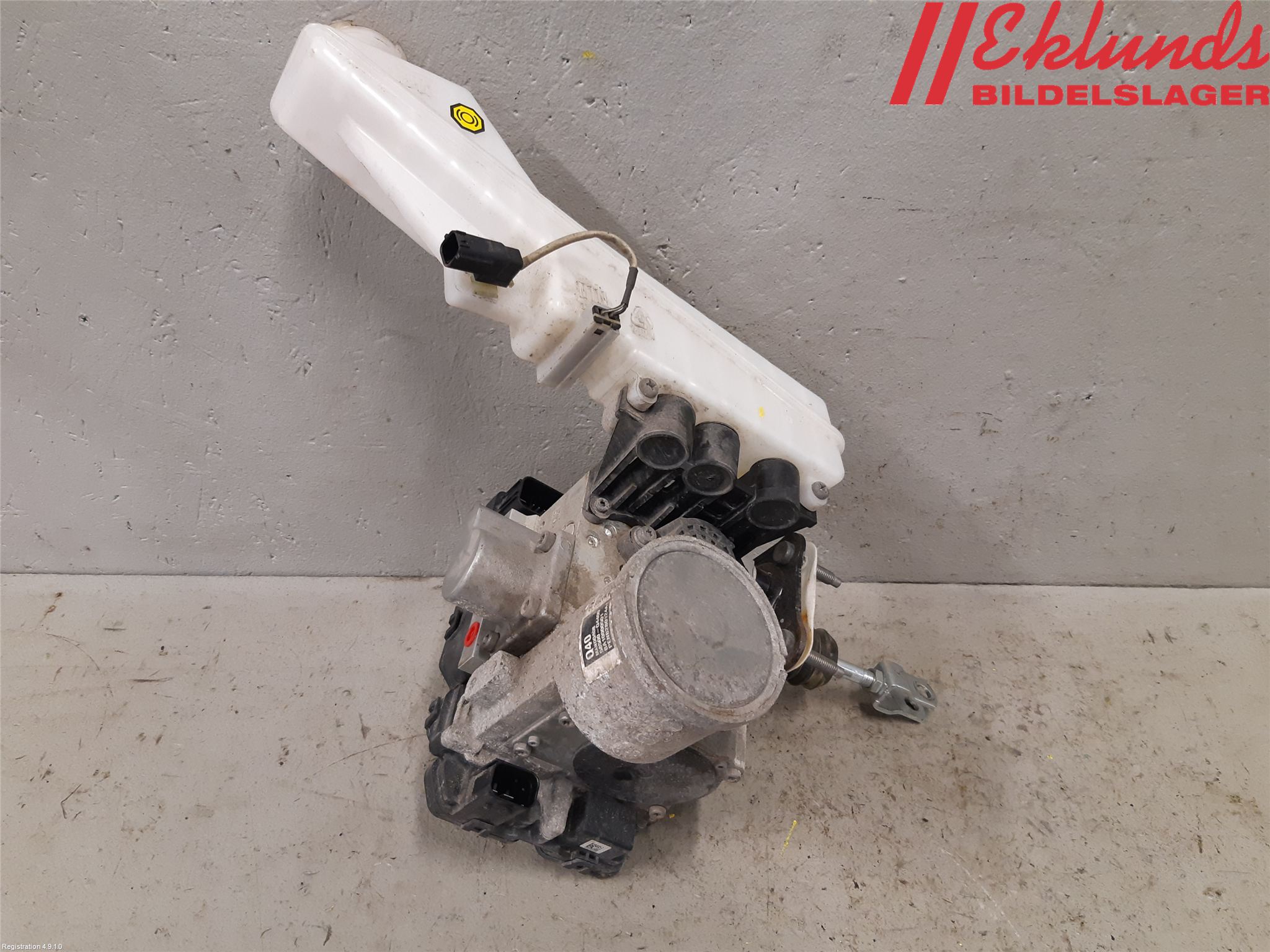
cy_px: 476
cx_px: 635
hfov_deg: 67.3
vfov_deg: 53.1
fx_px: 954
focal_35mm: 26
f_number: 1.7
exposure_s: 1/50
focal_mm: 3.93
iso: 160
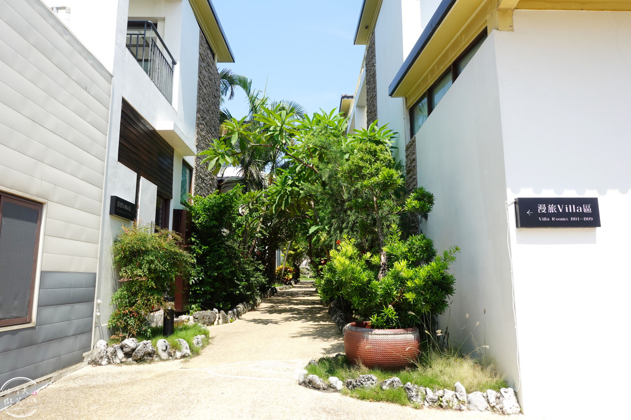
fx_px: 421
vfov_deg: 53.1
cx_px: 316
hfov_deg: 73.7
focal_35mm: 24
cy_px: 210
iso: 125
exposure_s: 1/400
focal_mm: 9.4
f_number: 5.6
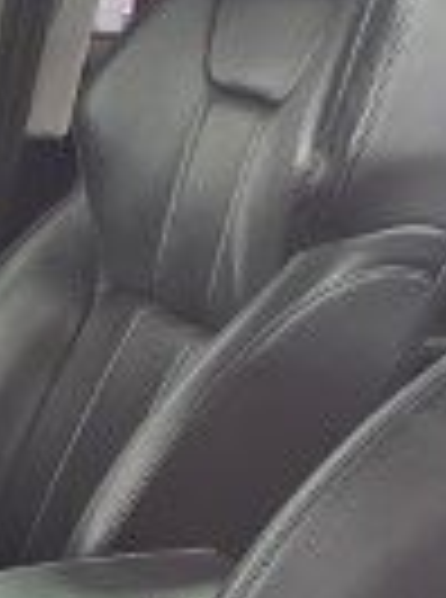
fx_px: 1916
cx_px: 212
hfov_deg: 13.3
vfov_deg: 16.8
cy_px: 773
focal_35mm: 111
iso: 1000
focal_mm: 6.3
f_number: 1.7
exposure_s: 1/100
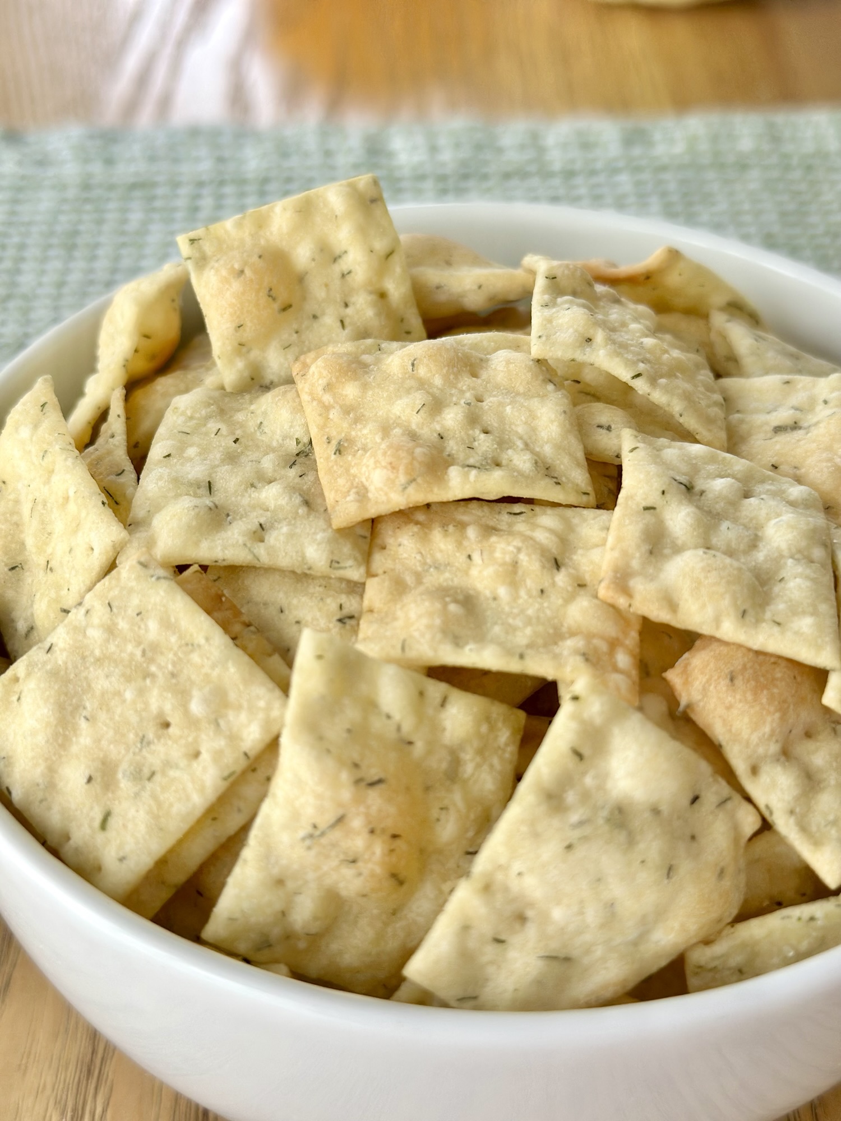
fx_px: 1555
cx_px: 420
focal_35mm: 48
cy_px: 560
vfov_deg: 39.7
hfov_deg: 30.3
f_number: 1.78
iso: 100
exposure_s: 1/121
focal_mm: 6.86
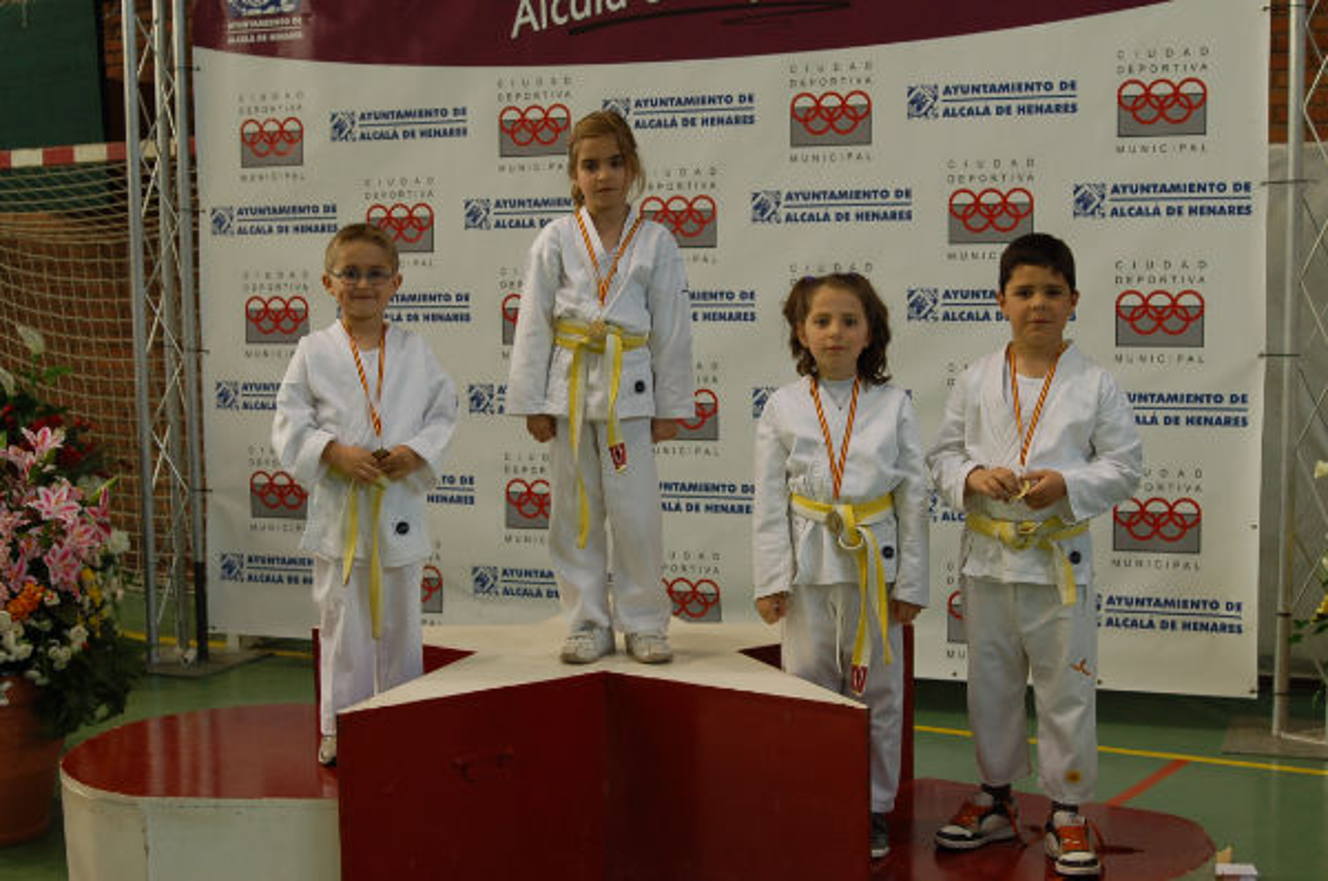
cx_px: 664
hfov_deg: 37.9
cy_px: 440
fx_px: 1934
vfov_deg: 25.7
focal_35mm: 52
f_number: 4
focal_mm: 35
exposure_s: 1/60
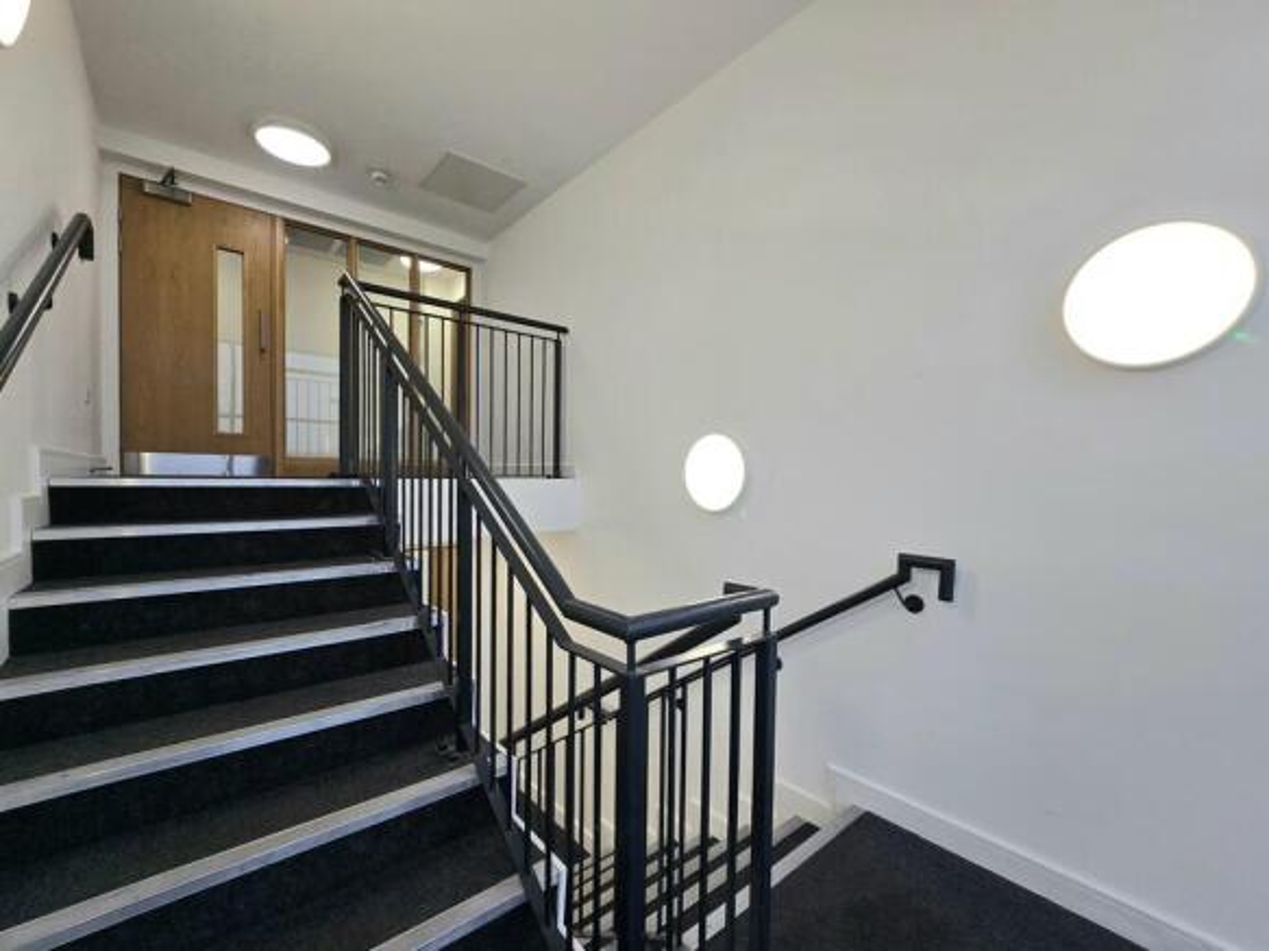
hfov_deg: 106.2
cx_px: 634
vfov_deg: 89.9
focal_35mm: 13
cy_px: 476
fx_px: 476
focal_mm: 2.2
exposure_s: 1/110
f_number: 2.2
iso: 50
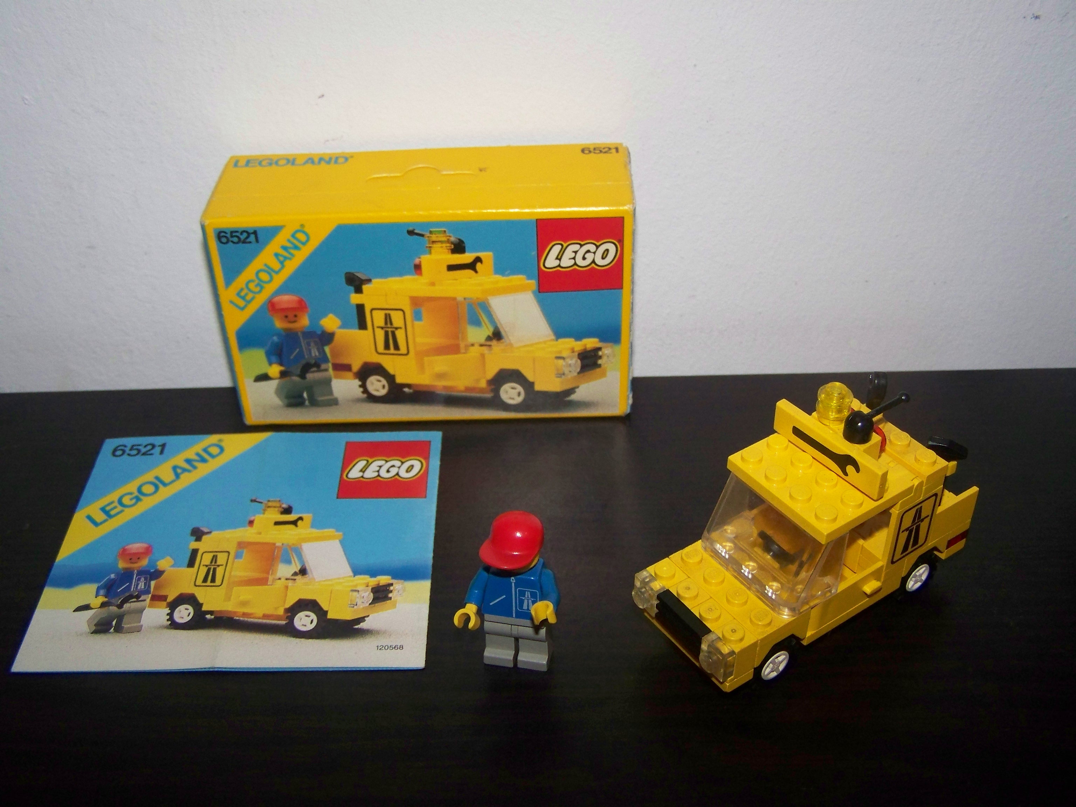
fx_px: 1181
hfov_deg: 49.0
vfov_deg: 37.7
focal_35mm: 38
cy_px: 404
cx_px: 538
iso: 200
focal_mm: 6.3
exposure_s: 1/30
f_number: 2.8
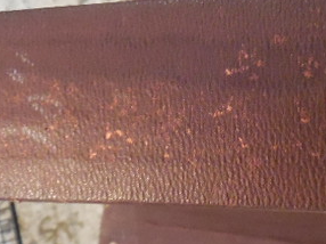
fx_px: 612
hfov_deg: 29.7
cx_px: 205
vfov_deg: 22.4
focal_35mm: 65
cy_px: 78
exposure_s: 1/40
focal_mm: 5.2
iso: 1600
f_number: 4
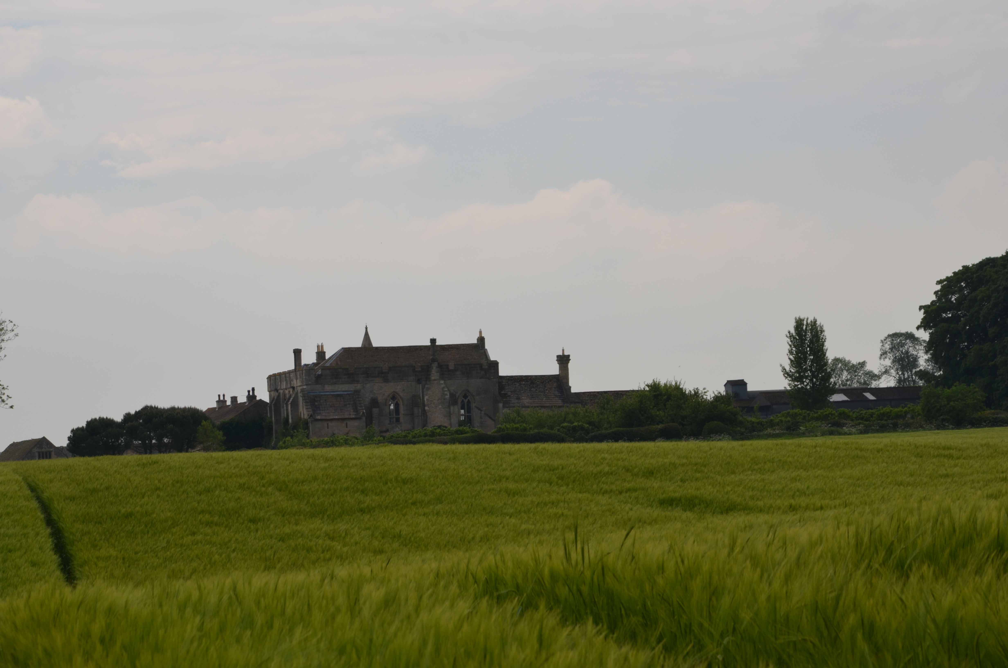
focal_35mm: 112
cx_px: 504
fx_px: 3143
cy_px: 334
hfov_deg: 18.2
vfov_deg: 12.1
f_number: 11
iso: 100
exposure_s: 1/200
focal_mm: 75
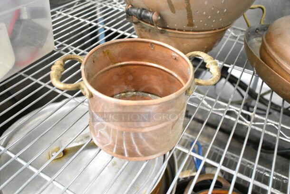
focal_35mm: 30
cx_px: 145
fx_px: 242
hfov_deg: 61.9
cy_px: 97
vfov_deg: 43.7
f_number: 3.5
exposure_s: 1/40
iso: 6400
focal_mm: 20
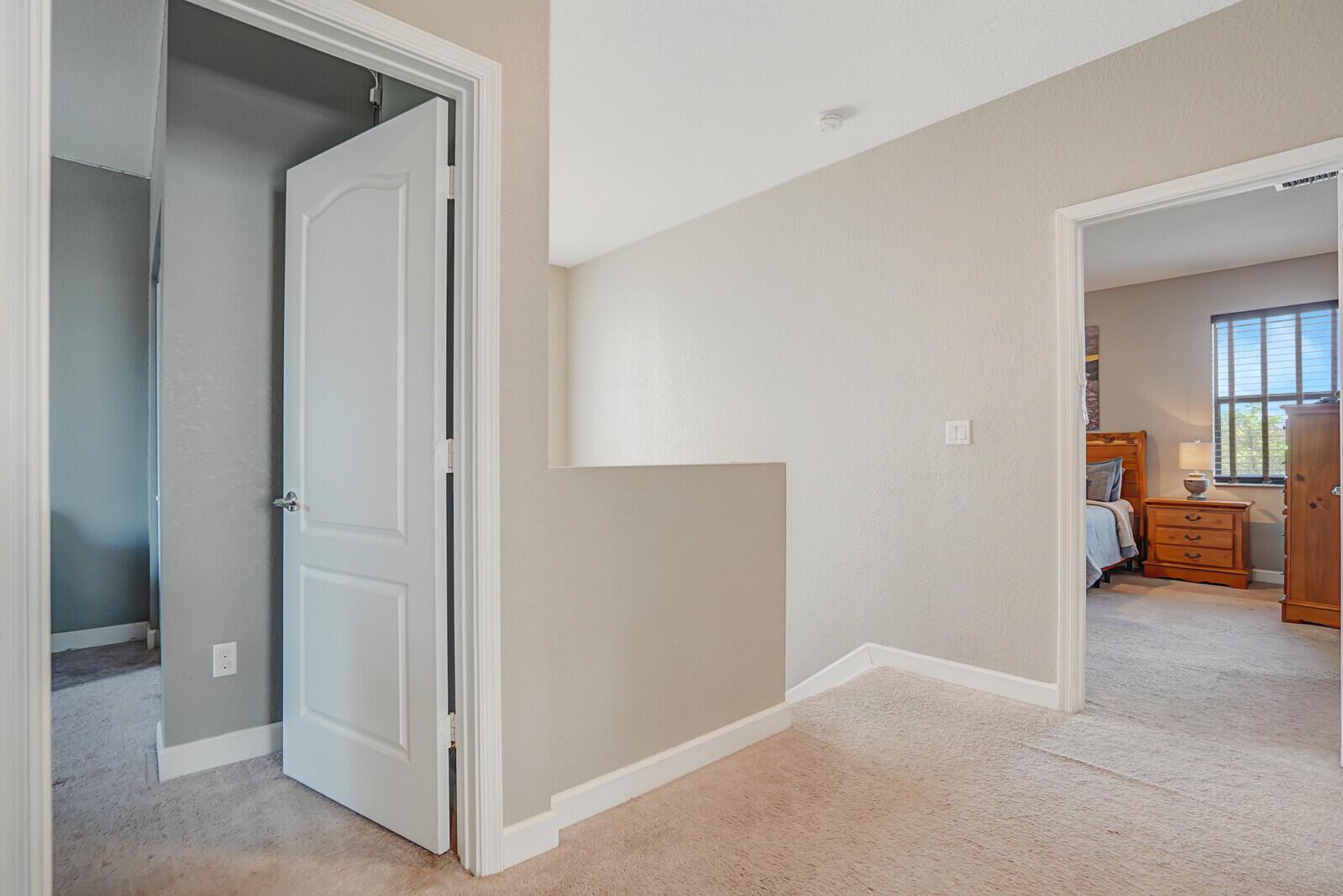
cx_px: 672
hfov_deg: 96.7
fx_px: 597
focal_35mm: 16
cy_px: 448
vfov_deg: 73.7
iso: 1000
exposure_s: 1/50
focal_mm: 16
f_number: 5.6
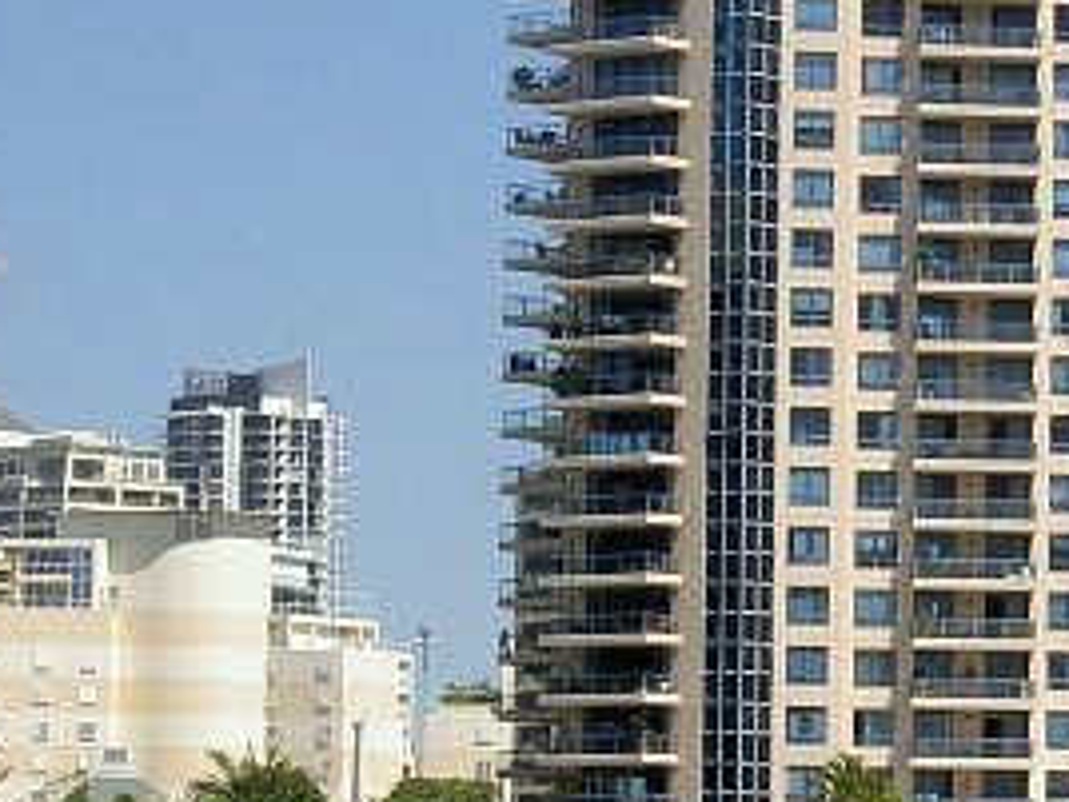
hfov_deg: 8.2
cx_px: 1157
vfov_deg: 6.2
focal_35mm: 239
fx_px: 7381
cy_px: 539
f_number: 7.6
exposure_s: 1/333
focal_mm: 20.6
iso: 100
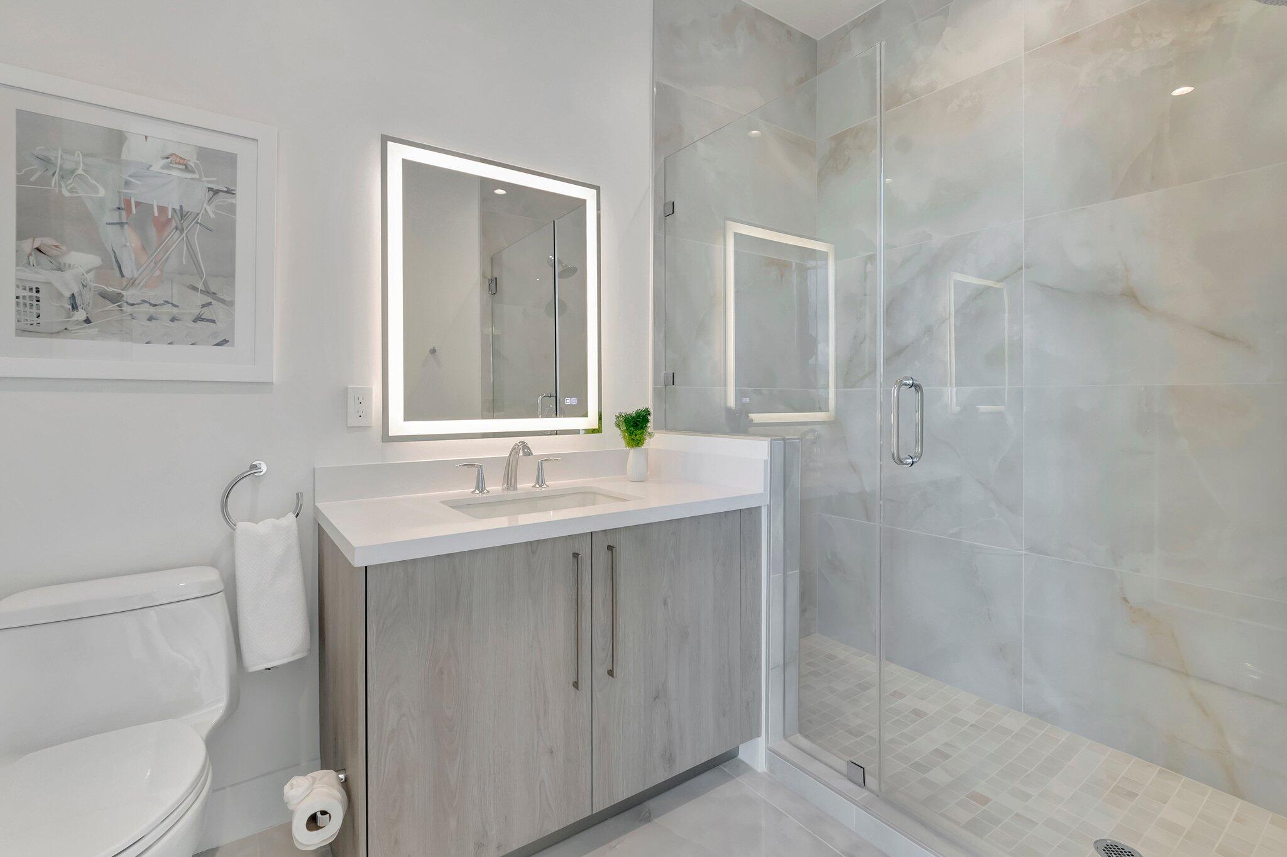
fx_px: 536
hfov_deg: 100.4
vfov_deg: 77.3
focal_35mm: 15
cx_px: 644
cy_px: 428
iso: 640
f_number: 8
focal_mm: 10
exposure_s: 1/8
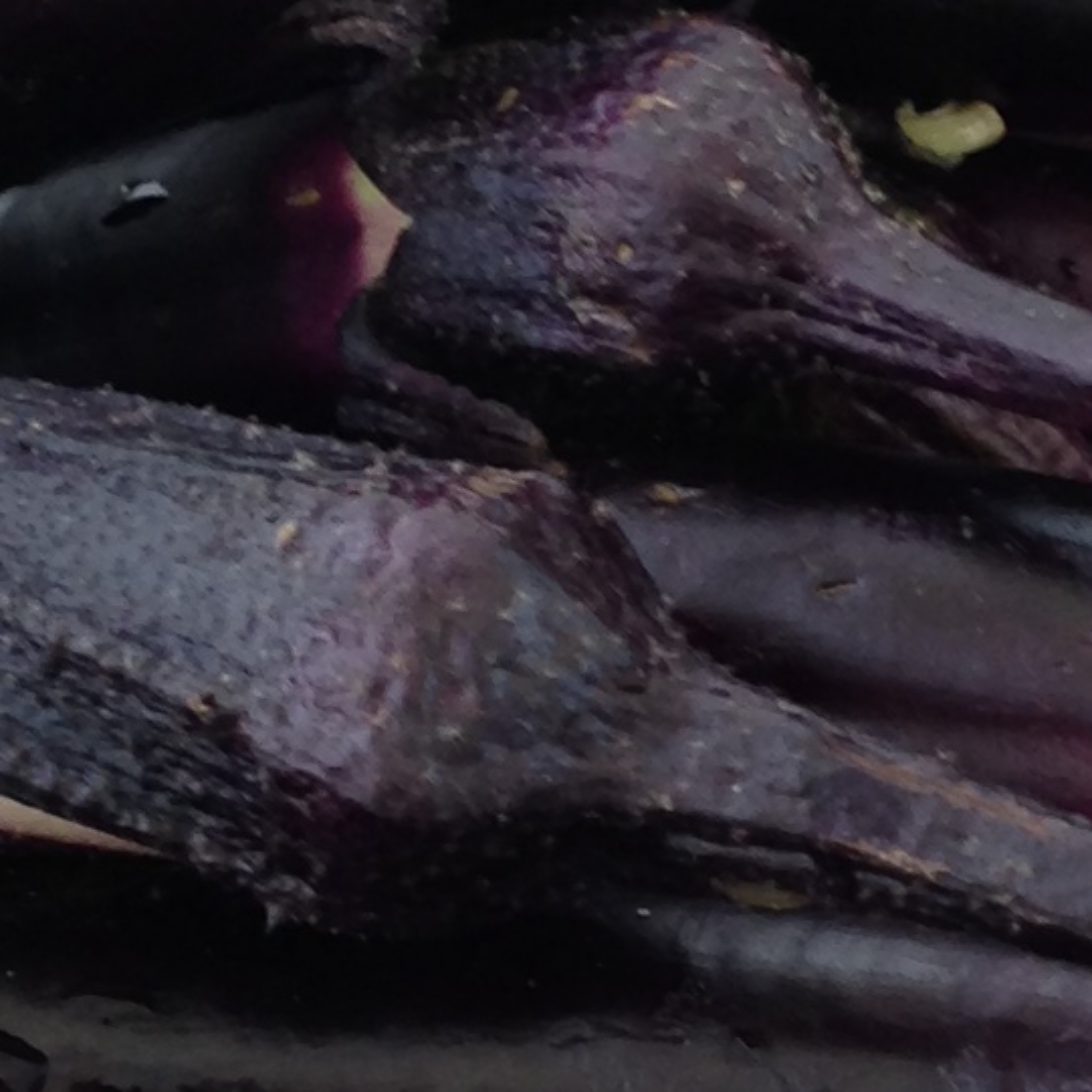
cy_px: 791
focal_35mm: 176
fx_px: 6282
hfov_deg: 9.9
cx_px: 910
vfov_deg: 9.9
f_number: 2.4
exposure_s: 1/24
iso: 50
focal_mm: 4.13
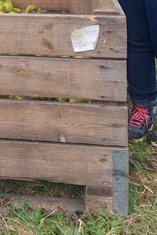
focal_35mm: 98
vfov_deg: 18.8
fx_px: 641
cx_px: -115
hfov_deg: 12.8
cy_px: -97
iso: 40
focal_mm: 5.23
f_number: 1.8
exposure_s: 1/152
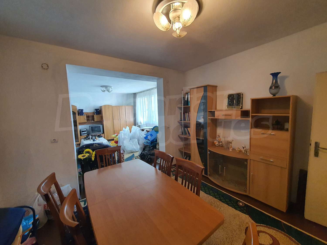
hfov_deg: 106.2
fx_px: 123
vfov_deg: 89.9
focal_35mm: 13
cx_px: 164
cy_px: 122
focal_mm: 1.8
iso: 320
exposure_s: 1/50
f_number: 2.2
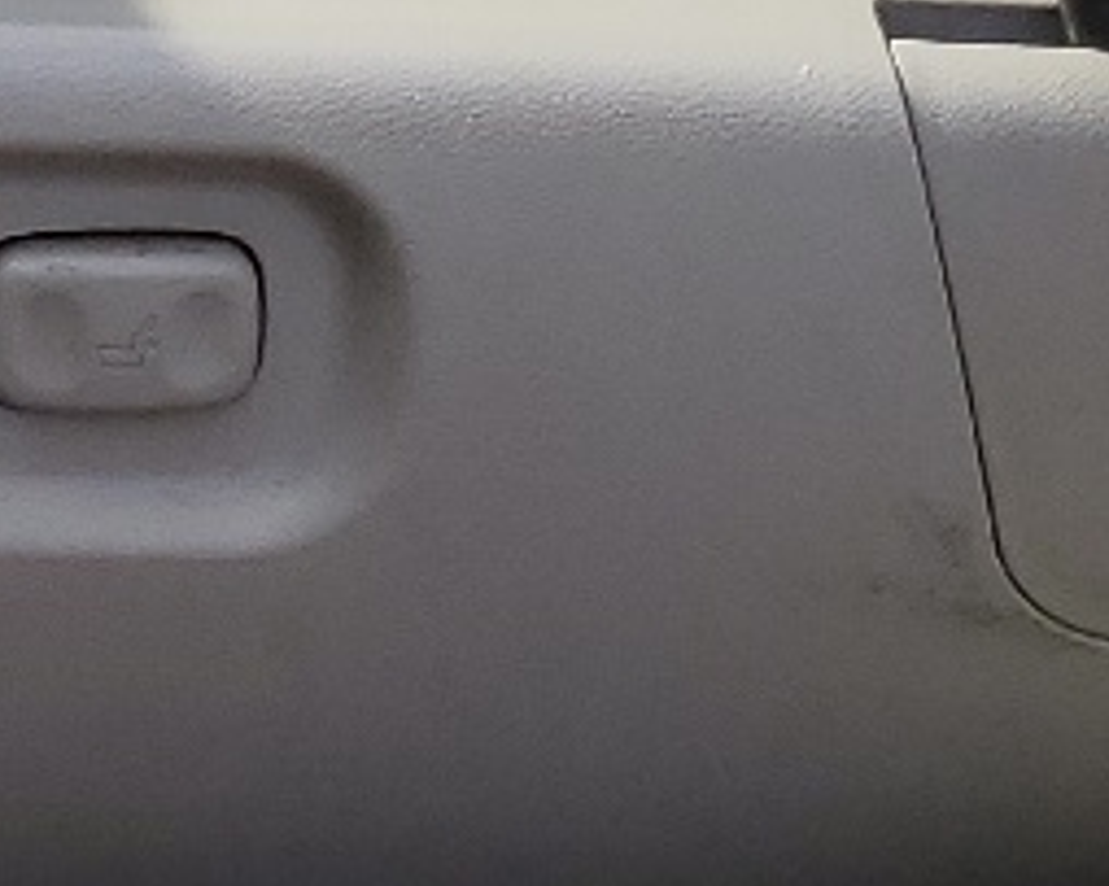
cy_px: -1449
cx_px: -594
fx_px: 5250
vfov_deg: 8.6
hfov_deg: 11.5
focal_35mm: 160
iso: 50
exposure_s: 1/1667
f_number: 1.5
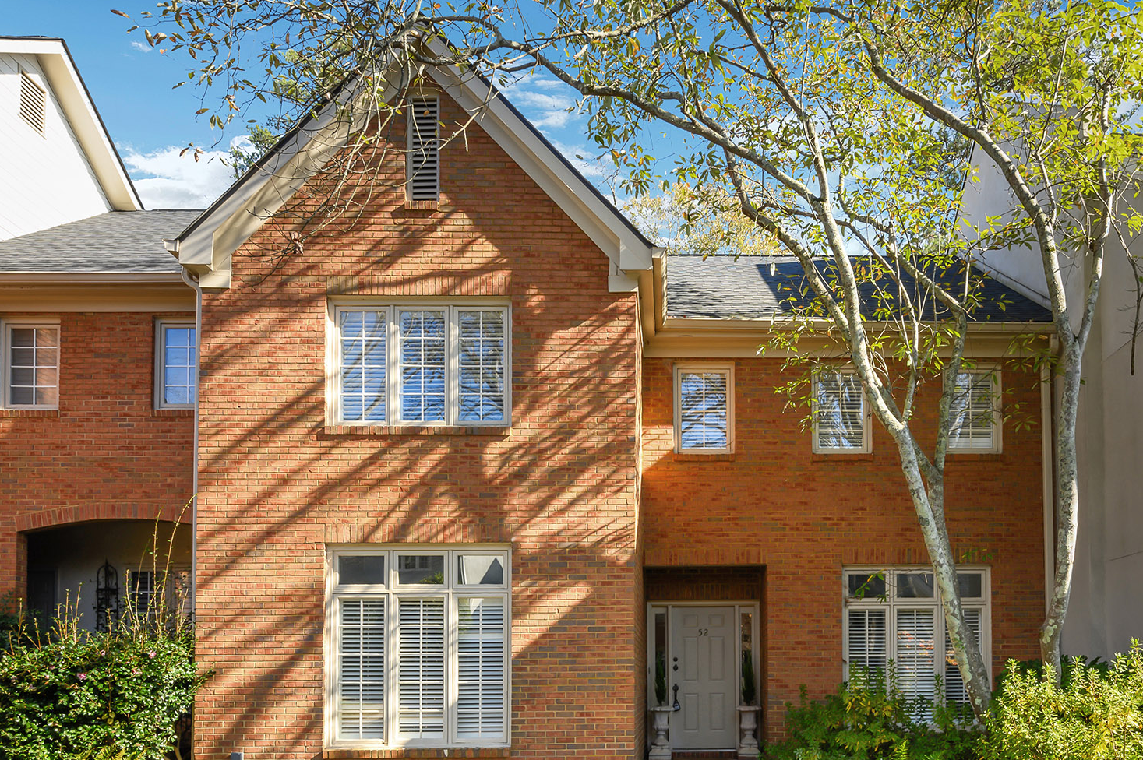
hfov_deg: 65.1
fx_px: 880
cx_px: 711
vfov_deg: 45.6
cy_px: 540
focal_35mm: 28
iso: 100
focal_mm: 18.5
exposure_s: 1/25
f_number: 13
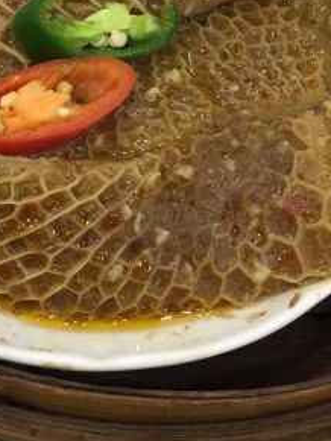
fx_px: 891
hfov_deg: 21.0
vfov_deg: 27.6
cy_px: 160
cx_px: 147
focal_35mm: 70
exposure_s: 1/33
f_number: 2.2
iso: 50
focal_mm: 4.15
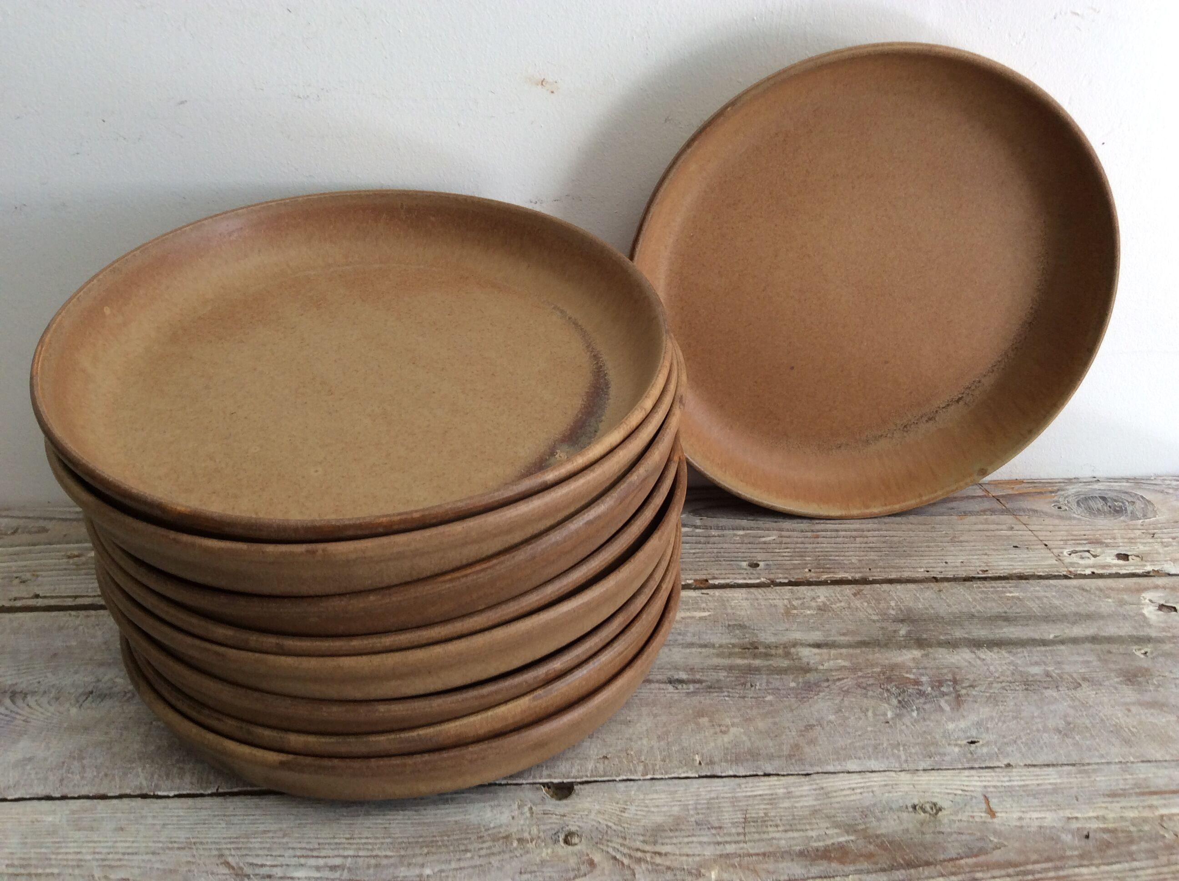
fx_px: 1088
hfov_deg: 56.9
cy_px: 440
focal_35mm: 32
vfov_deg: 44.1
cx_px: 590
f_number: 2.4
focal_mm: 3.3
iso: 50
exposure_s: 1/25
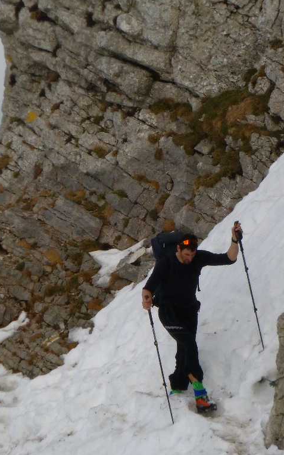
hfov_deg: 6.3
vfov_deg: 10.1
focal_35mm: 208
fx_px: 2575
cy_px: 227
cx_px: 165
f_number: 5.7
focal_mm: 18
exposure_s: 1/200
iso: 100
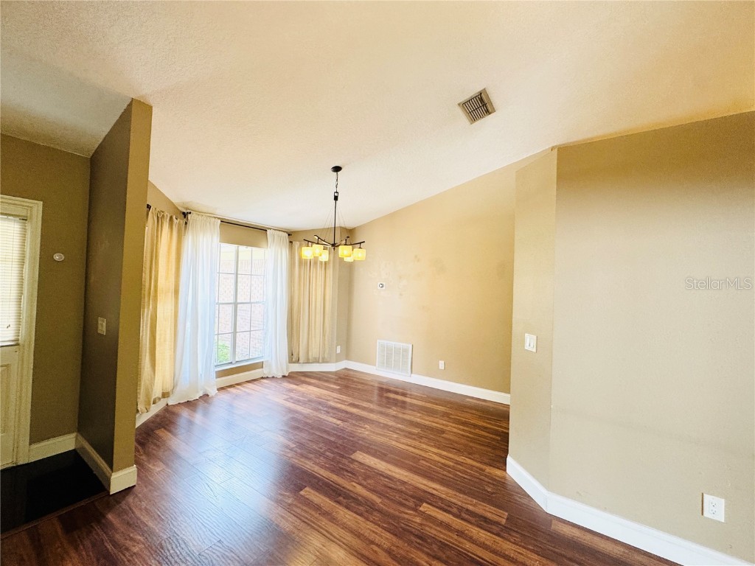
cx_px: 378
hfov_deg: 102.1
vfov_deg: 85.7
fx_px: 305
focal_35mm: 14
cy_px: 283
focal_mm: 2.22
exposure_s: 1/120
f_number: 2.2
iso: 160
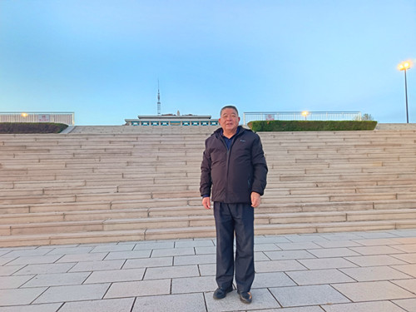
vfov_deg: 56.8
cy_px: 156
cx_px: 208
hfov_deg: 71.6
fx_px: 288
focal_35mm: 24
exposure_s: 1/25
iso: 1456
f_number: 1.75
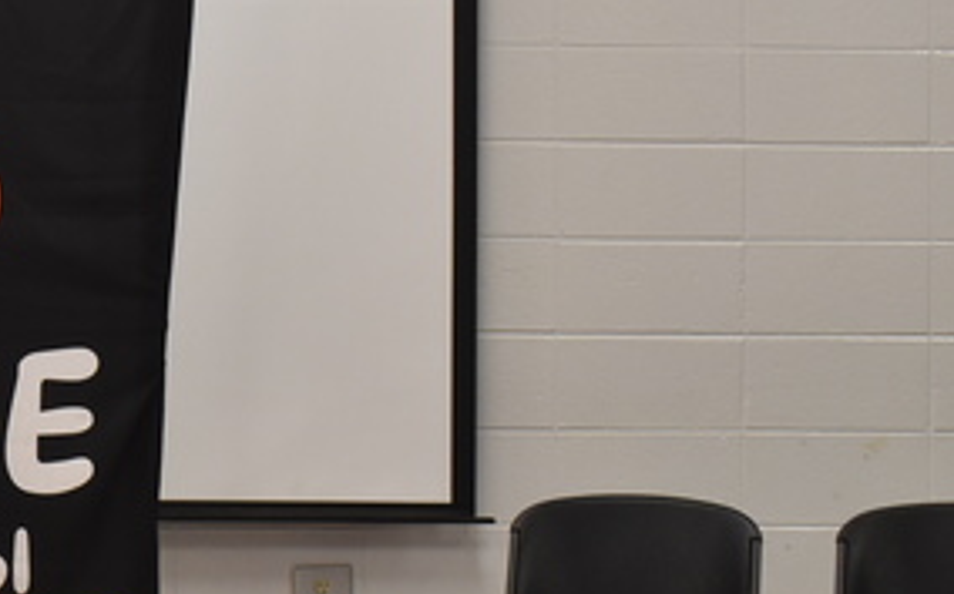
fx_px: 3025
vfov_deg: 11.2
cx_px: -349
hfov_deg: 16.7
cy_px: 329
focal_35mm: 116
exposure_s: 1/40
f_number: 7.1
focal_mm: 27
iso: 800
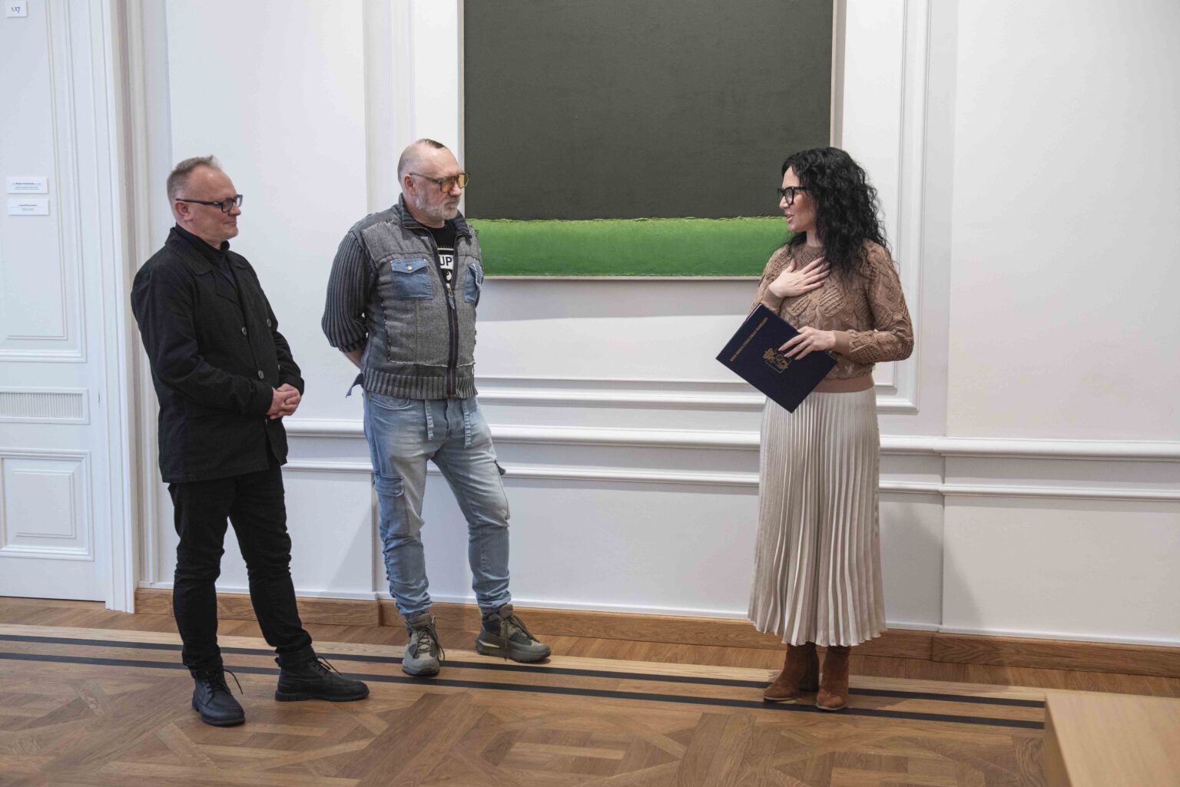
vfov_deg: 31.9
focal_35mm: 42
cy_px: 394
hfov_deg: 46.4
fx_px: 1377
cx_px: 590
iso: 640
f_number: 6.3
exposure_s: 1/80
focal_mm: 42
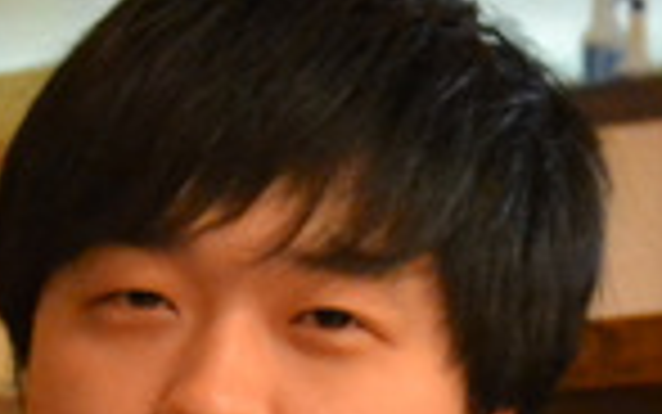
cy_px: 914
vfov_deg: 7.4
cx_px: 117
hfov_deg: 12.3
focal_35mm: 169
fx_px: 3050
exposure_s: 1/4
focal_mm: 18
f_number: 3.5
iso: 3200
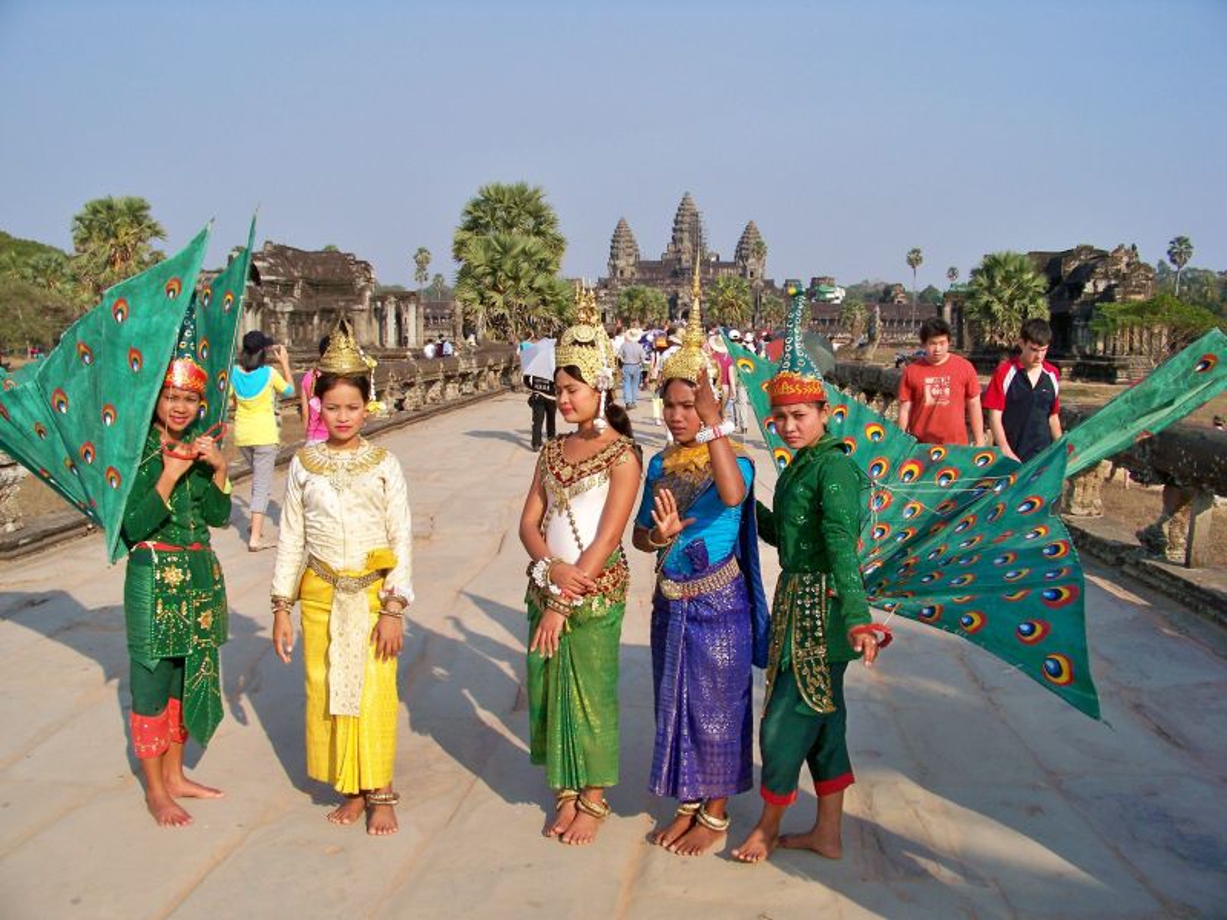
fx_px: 1170
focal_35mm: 33
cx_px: 614
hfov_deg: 55.4
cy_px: 460
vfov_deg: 42.9
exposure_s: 1/800
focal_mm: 5.85
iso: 100
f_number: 4
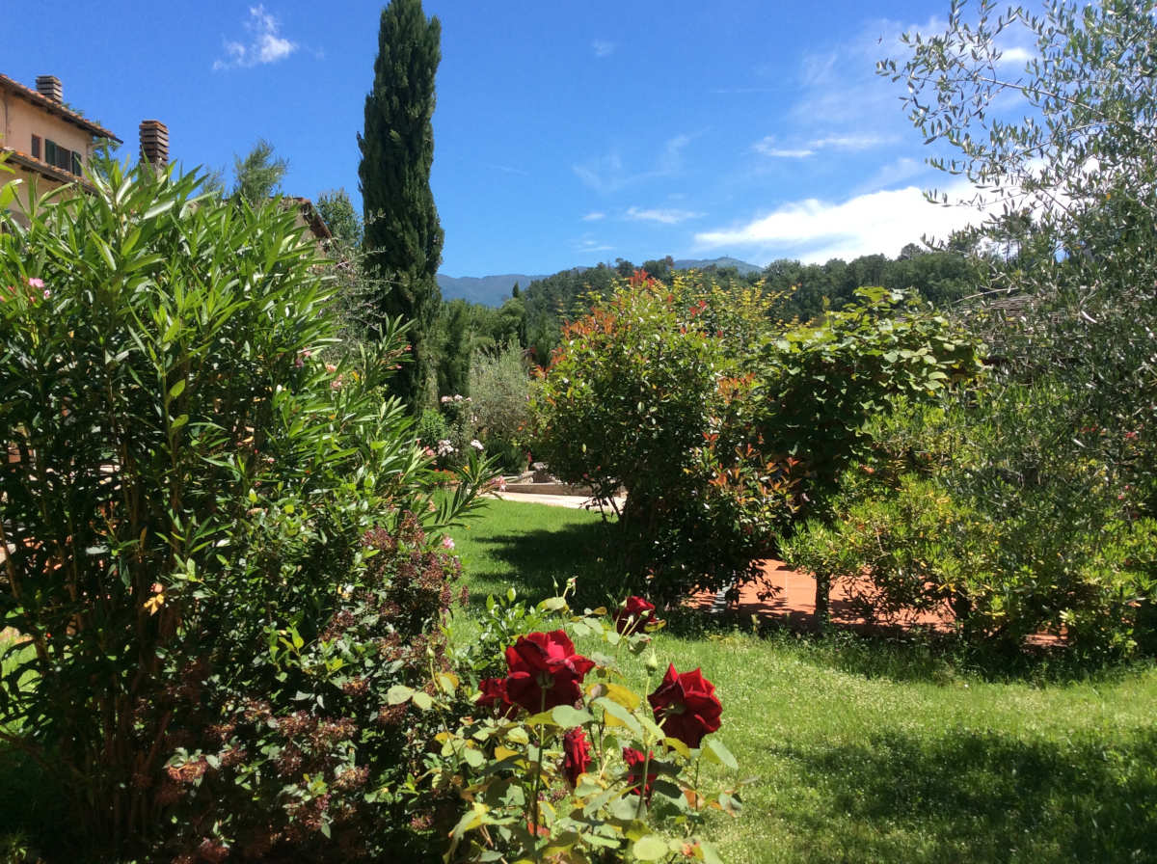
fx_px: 1068
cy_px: 432
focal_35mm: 32
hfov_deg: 56.9
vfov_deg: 44.0
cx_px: 578
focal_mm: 3.3
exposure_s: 1/937
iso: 32
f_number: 2.4
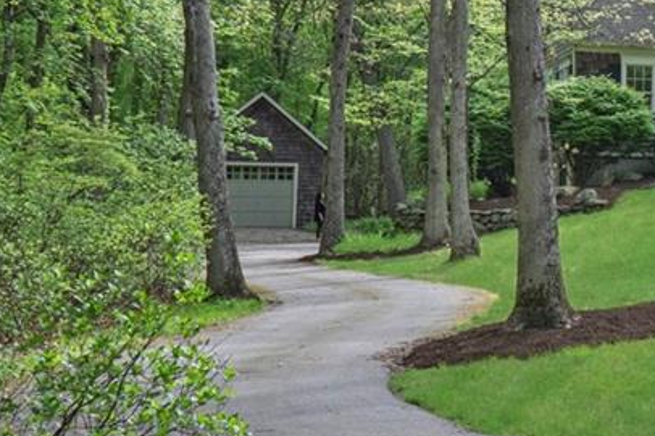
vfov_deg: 13.3
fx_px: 1859
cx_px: 715
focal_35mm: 102
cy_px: 132
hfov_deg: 19.2
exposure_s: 1/250
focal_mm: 27
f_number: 8
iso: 400
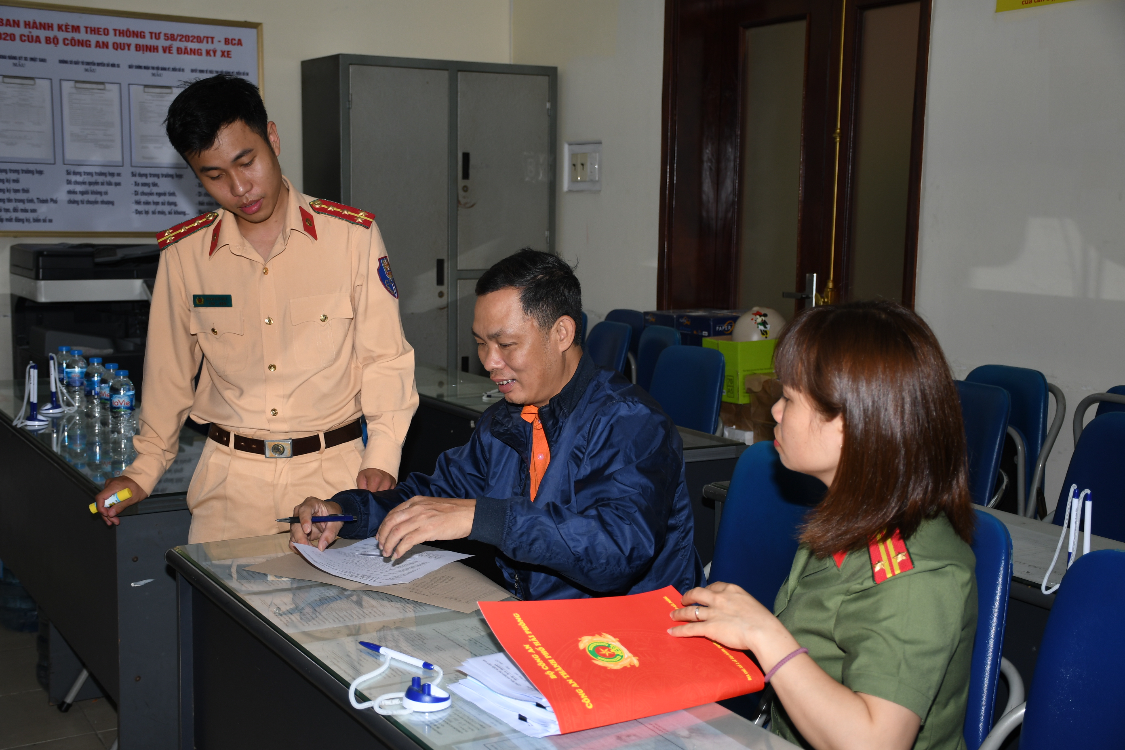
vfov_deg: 28.1
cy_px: 375
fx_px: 1500
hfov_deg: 41.1
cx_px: 562
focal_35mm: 48
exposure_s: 1/200
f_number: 4
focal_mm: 32
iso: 200
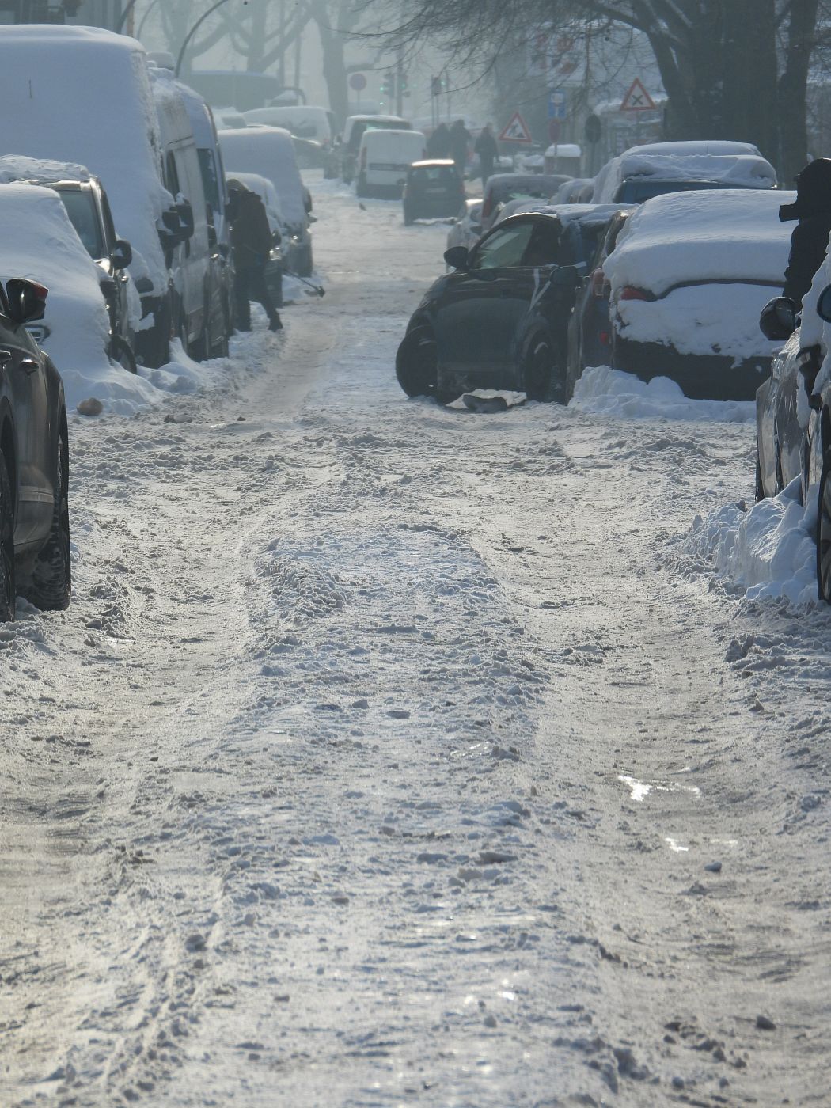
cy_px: 554
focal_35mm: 500
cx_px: 416
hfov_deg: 3.0
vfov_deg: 4.0
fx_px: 16004
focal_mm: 89.9
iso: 100
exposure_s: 1/500
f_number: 5
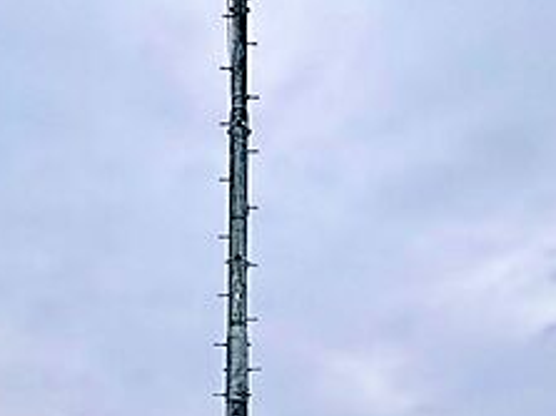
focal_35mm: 39
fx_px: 626
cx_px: 259
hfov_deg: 47.9
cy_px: 489
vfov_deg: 31.3
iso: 64
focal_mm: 2.22
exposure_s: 1/418
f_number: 2.2
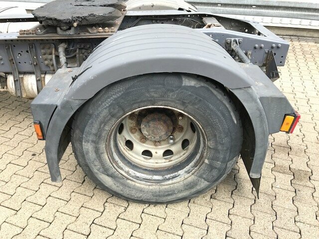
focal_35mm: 28
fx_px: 258
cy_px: 120
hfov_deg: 63.4
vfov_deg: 49.7
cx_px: 160
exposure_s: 1/429
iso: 20
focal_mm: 3.99
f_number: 1.8
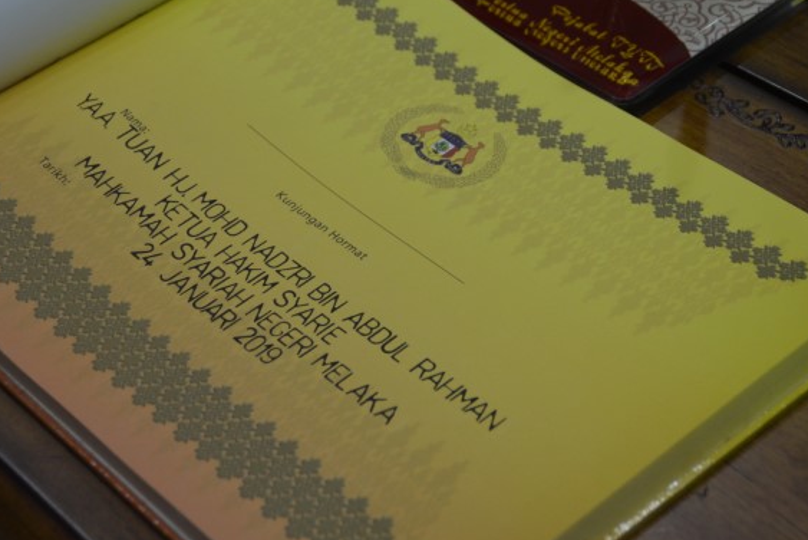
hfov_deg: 22.1
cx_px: 349
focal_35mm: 92
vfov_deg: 14.9
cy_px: 223
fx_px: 2066
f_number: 4.8
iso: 800
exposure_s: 1/50
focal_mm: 48
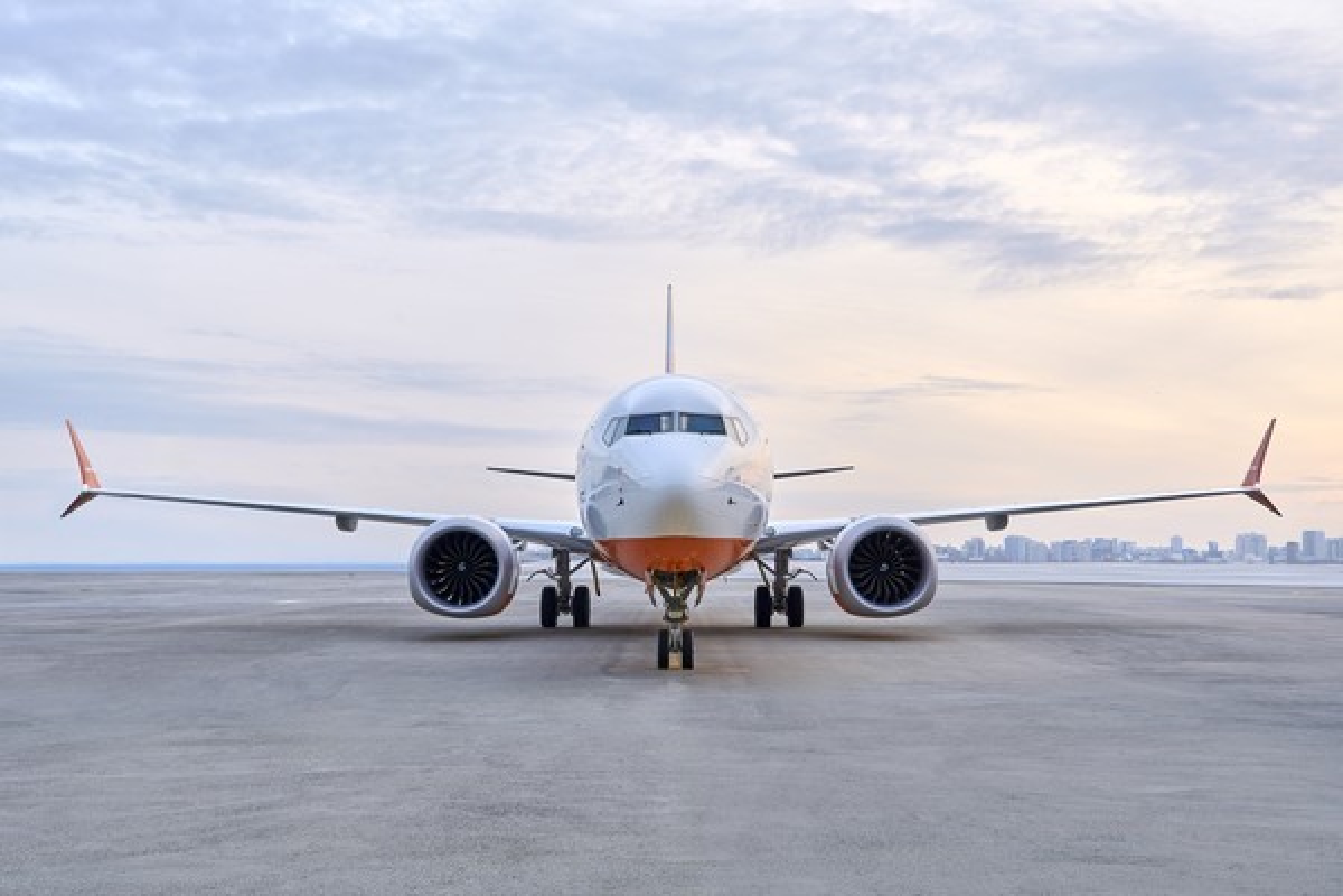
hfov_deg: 47.4
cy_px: 448
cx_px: 672
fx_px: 1529
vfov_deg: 32.6
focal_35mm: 41
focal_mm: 41
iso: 200
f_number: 10
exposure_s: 1/8
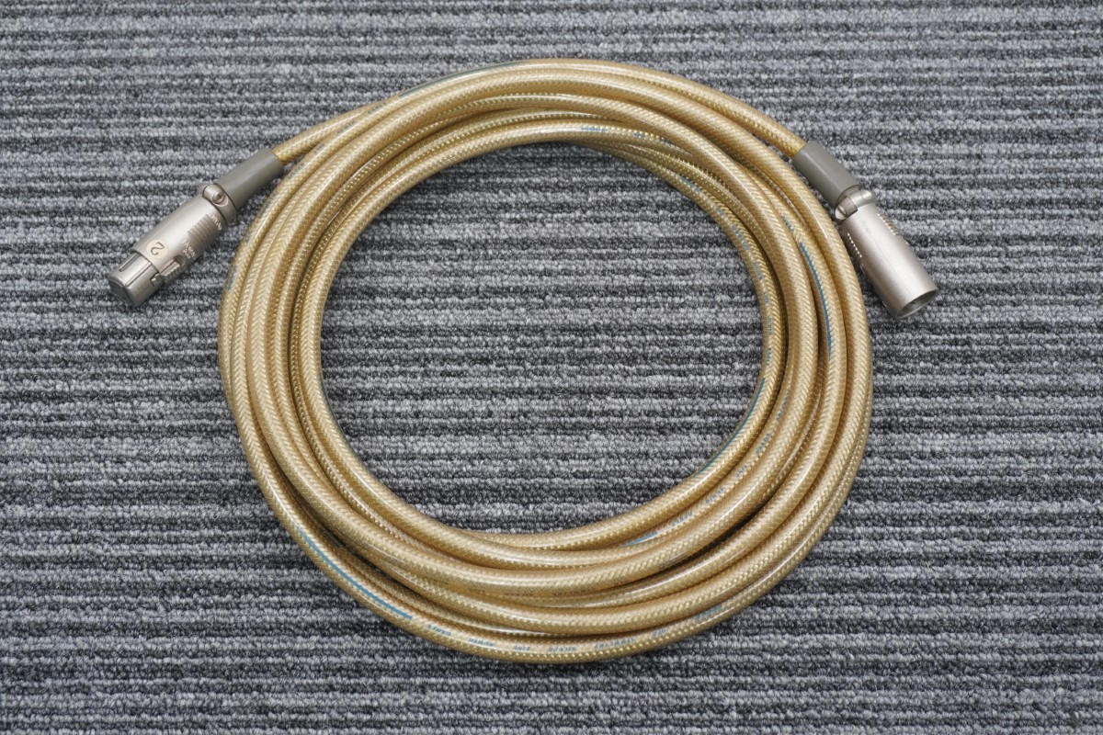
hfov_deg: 35.9
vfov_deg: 24.4
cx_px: 552
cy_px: 368
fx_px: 1700
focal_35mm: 56
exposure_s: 1/13
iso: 1250
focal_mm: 37
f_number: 10
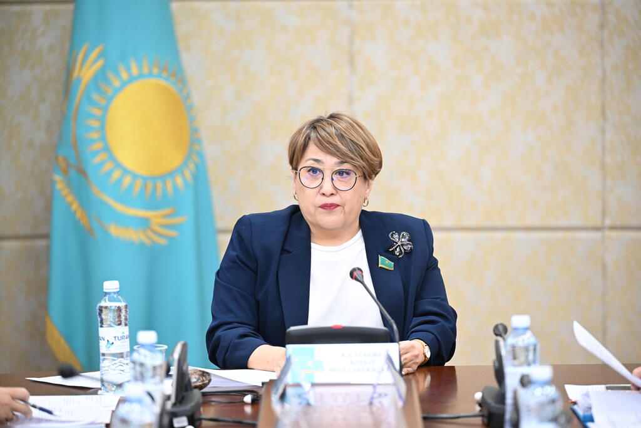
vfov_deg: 6.9
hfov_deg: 10.3
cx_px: 320
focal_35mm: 200
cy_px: 214
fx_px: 3561
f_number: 3.5
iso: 2500
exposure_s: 1/320
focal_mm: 200
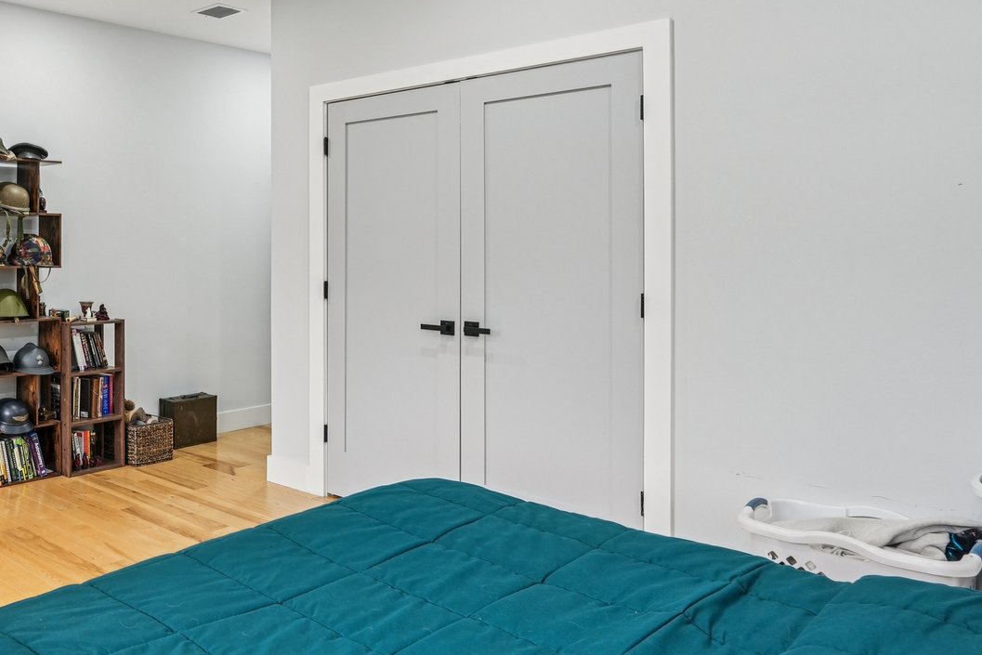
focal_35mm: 31
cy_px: 223
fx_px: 846
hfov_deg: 54.1
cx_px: 134
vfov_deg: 41.8
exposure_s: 1/10
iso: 400
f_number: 9
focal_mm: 16
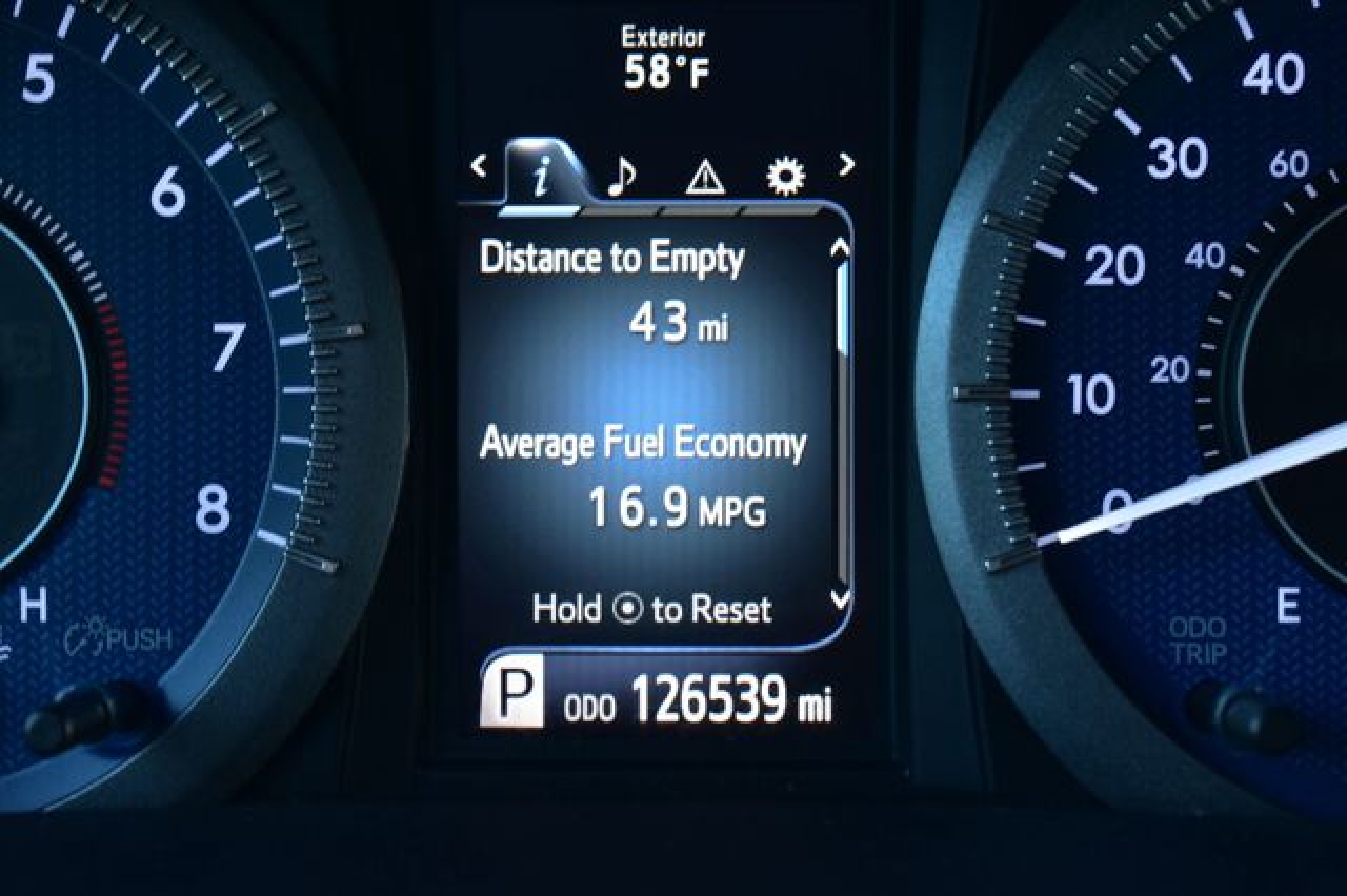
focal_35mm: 82
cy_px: 448
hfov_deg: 24.6
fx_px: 3085
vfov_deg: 16.5
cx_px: 674
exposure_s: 1/20
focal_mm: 55
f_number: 6.3
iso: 400
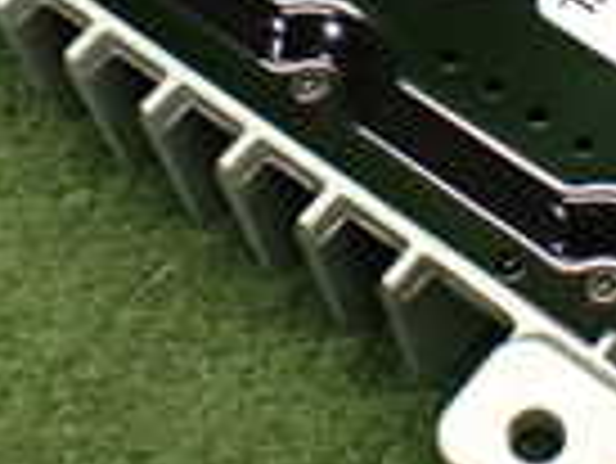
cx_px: 400
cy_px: -126
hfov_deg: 15.0
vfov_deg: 11.1
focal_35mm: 131
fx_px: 2333
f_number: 2.3
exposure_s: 1/125
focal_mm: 5.4
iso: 500
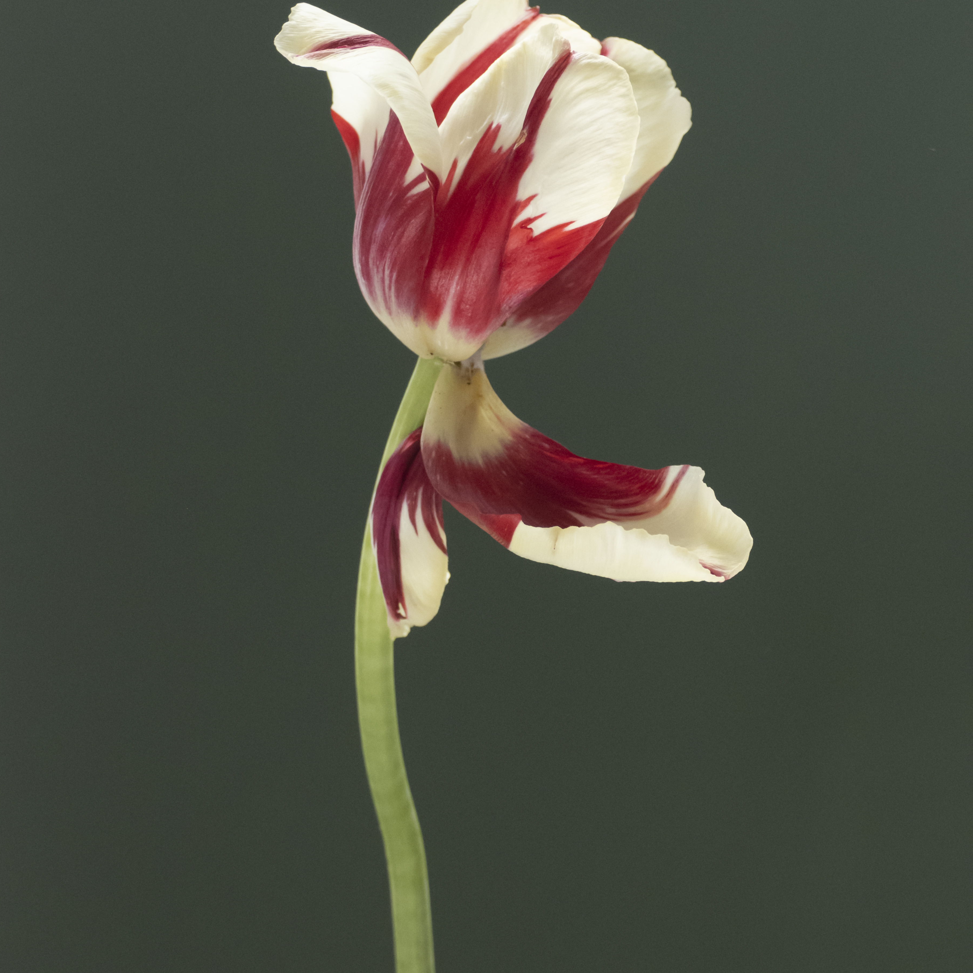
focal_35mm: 120
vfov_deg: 14.5
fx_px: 3816
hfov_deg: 14.5
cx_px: 483
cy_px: 466
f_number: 3.8
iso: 1600
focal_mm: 33.96
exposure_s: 1/40
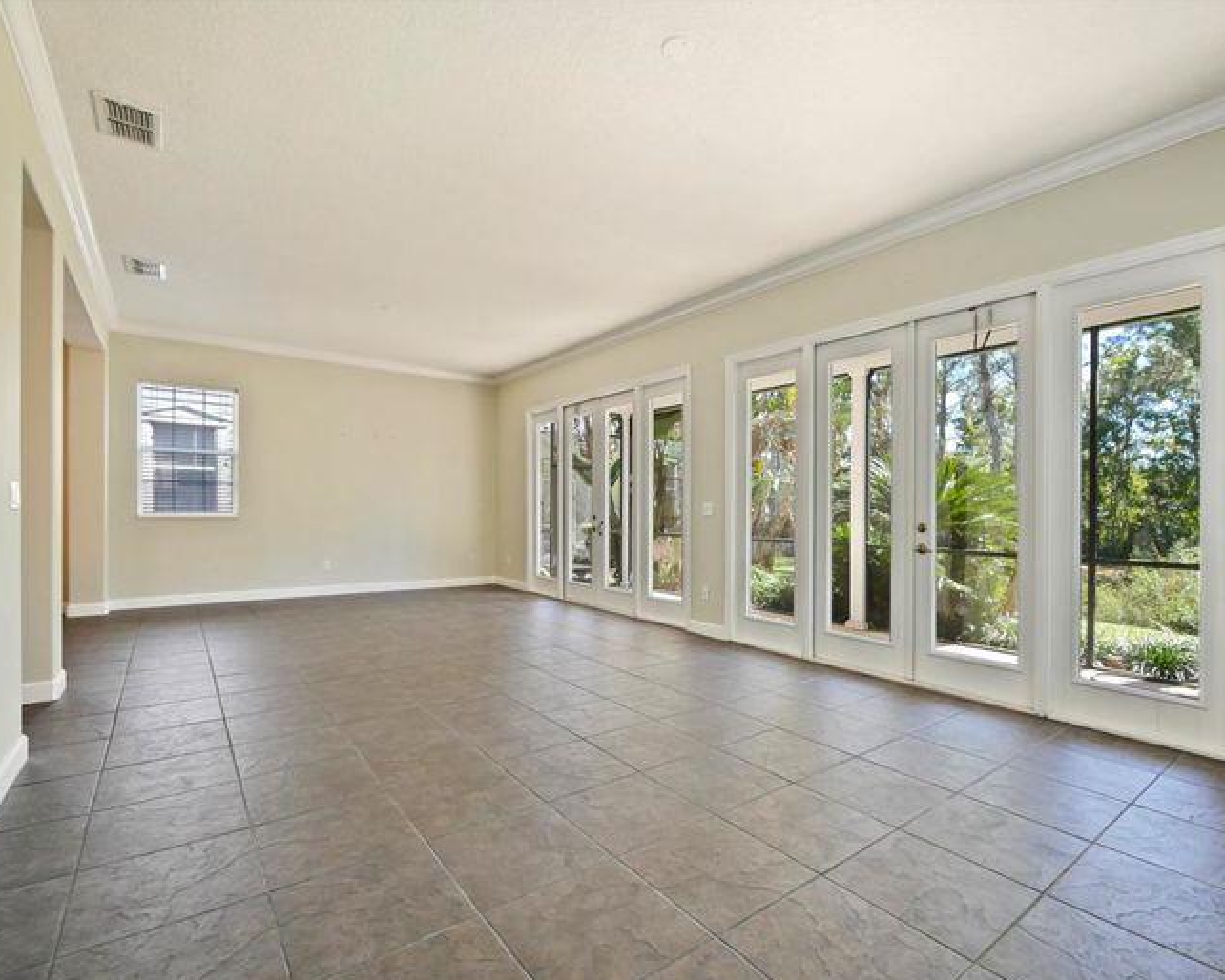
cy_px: 500
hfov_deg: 96.7
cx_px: 646
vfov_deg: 84.1
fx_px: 544
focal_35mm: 15
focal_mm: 7
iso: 320
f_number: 4
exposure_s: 1/60
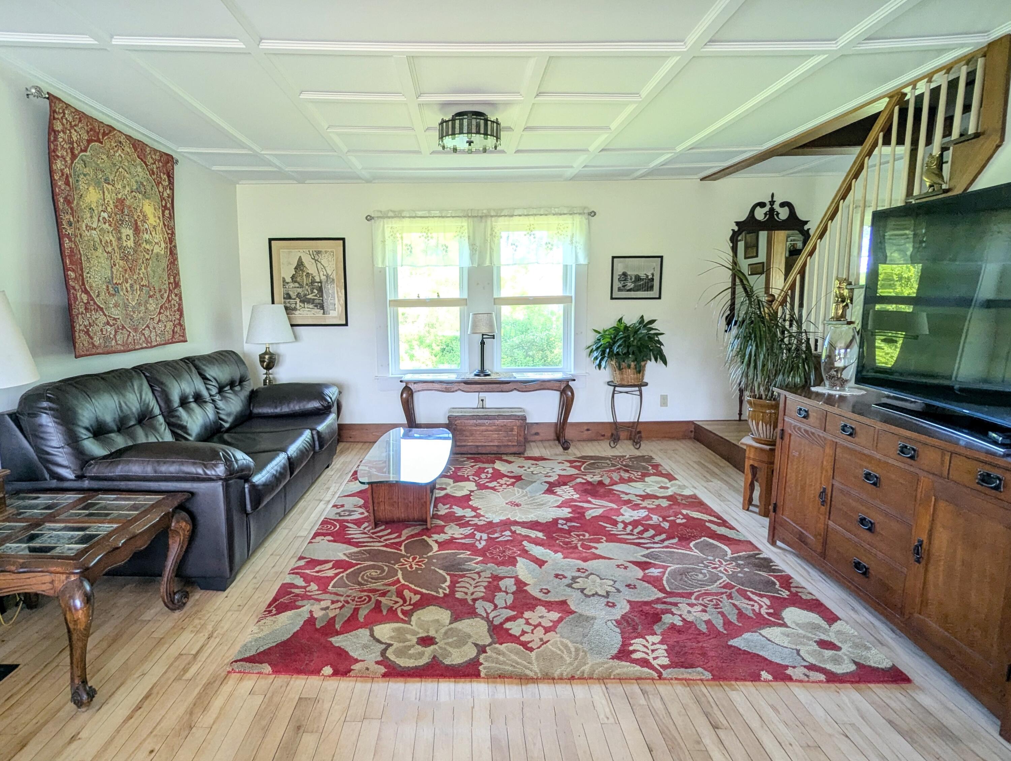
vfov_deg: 78.2
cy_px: 380
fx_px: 468
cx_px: 506
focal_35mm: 16
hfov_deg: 94.4
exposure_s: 1/33
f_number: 2.2
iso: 56
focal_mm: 2.35
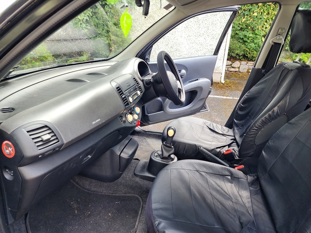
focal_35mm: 23
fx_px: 207
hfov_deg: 73.9
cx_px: 156
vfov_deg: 58.9
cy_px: 116
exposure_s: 1/120
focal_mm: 6.4
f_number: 1.8
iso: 40
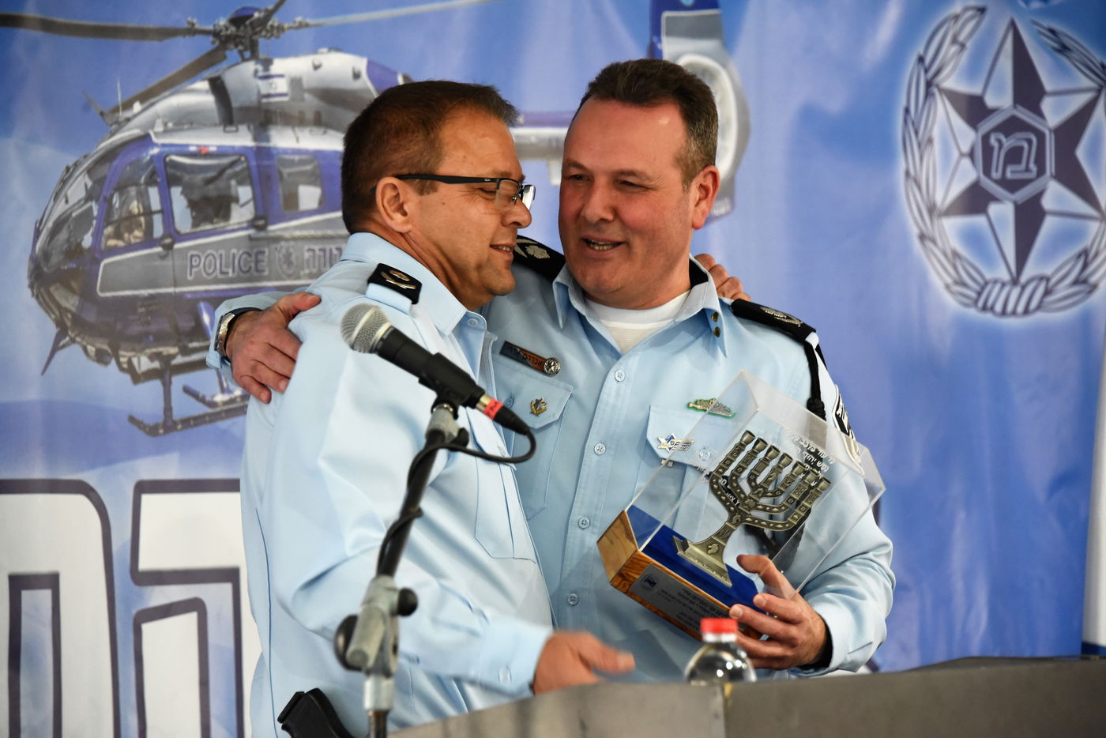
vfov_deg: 7.6
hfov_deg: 11.4
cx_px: 553
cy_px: 369
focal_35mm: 180
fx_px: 5531
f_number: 6.3
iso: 3200
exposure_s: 1/100
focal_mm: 180
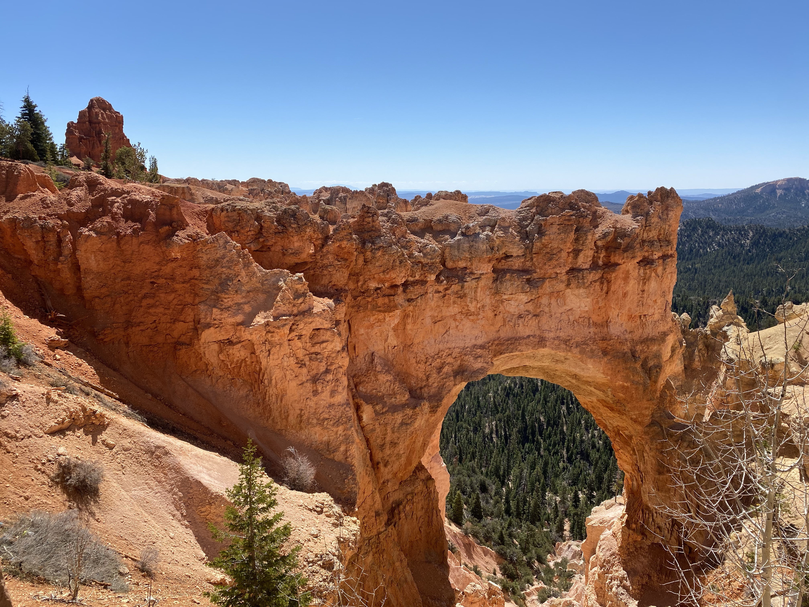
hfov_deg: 67.3
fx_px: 608
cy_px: 304
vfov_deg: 53.1
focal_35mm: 26
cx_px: 404
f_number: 1.8
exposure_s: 1/2890
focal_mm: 4.25
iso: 32
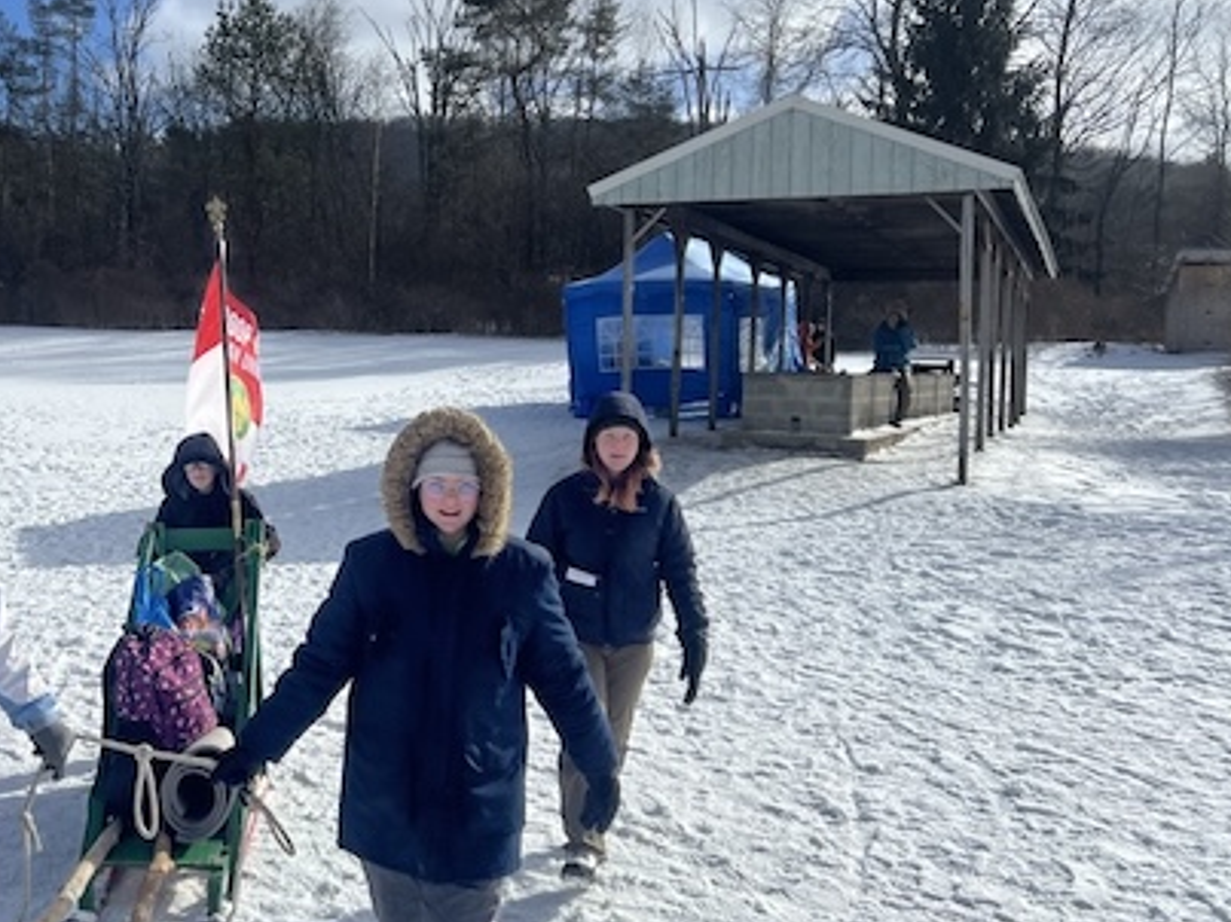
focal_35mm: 43
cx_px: 273
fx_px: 1529
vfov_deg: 33.5
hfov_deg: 42.2
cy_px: 397
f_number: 1.5
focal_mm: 5.7
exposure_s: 1/8696
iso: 50
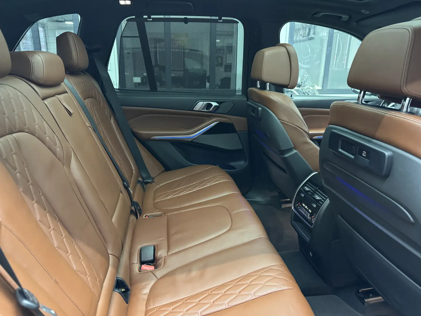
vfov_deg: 56.8
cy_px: 158
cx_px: 210
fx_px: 292
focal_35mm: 24
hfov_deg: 71.6
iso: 800
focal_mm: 6.76
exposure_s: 1/33
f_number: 1.78
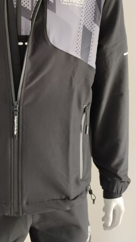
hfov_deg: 31.9
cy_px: 83
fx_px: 231
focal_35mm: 36
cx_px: 26
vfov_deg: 54.3
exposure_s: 1/33
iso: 346
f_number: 1.9
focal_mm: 6.04
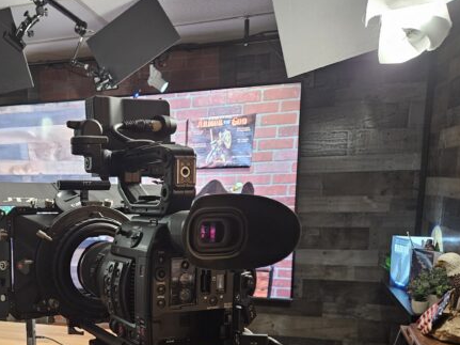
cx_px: 96
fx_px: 545
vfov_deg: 33.9
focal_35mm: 41
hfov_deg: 43.8
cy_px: 285
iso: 640
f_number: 1.8
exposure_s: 1/24
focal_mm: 5.4
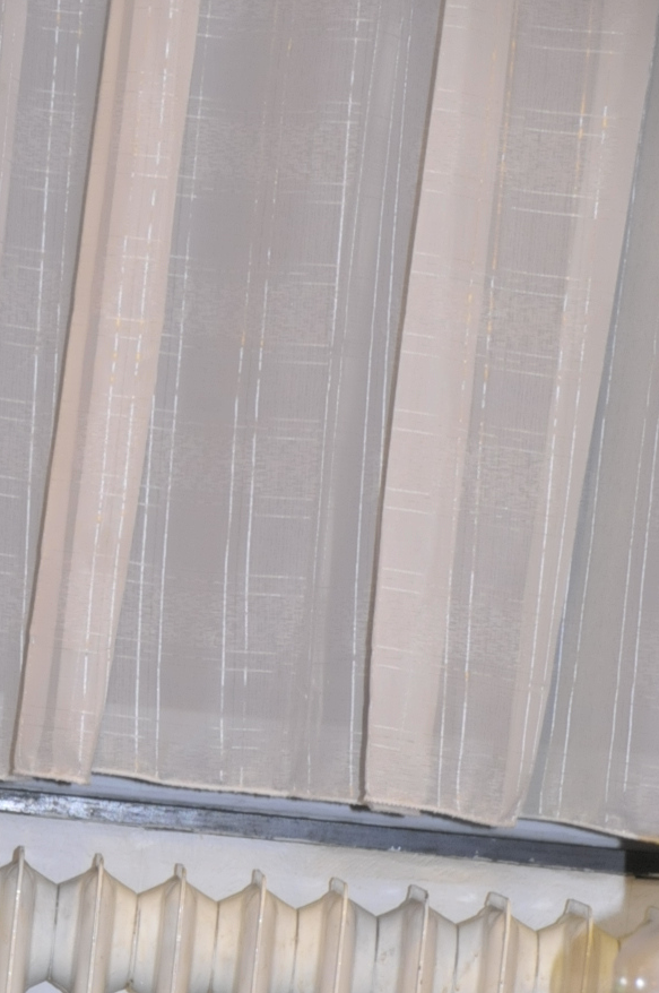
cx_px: -77
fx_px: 6559
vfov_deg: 8.6
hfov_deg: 5.7
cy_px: 1139
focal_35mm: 238
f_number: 5
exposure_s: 1/5
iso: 800
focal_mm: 65
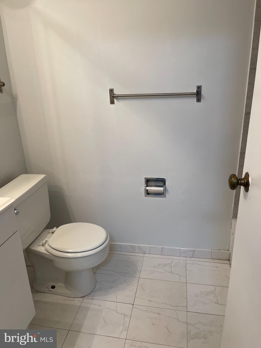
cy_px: 174
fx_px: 261
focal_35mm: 26
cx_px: 130
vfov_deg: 67.3
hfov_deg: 53.1
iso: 125
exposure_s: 1/120
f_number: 1.6
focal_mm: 5.1
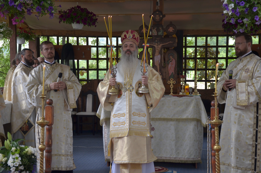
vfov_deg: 18.8
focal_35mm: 72
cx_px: 130
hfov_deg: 28.1
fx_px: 521
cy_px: 86
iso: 400
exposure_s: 1/125
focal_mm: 48
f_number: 4.5
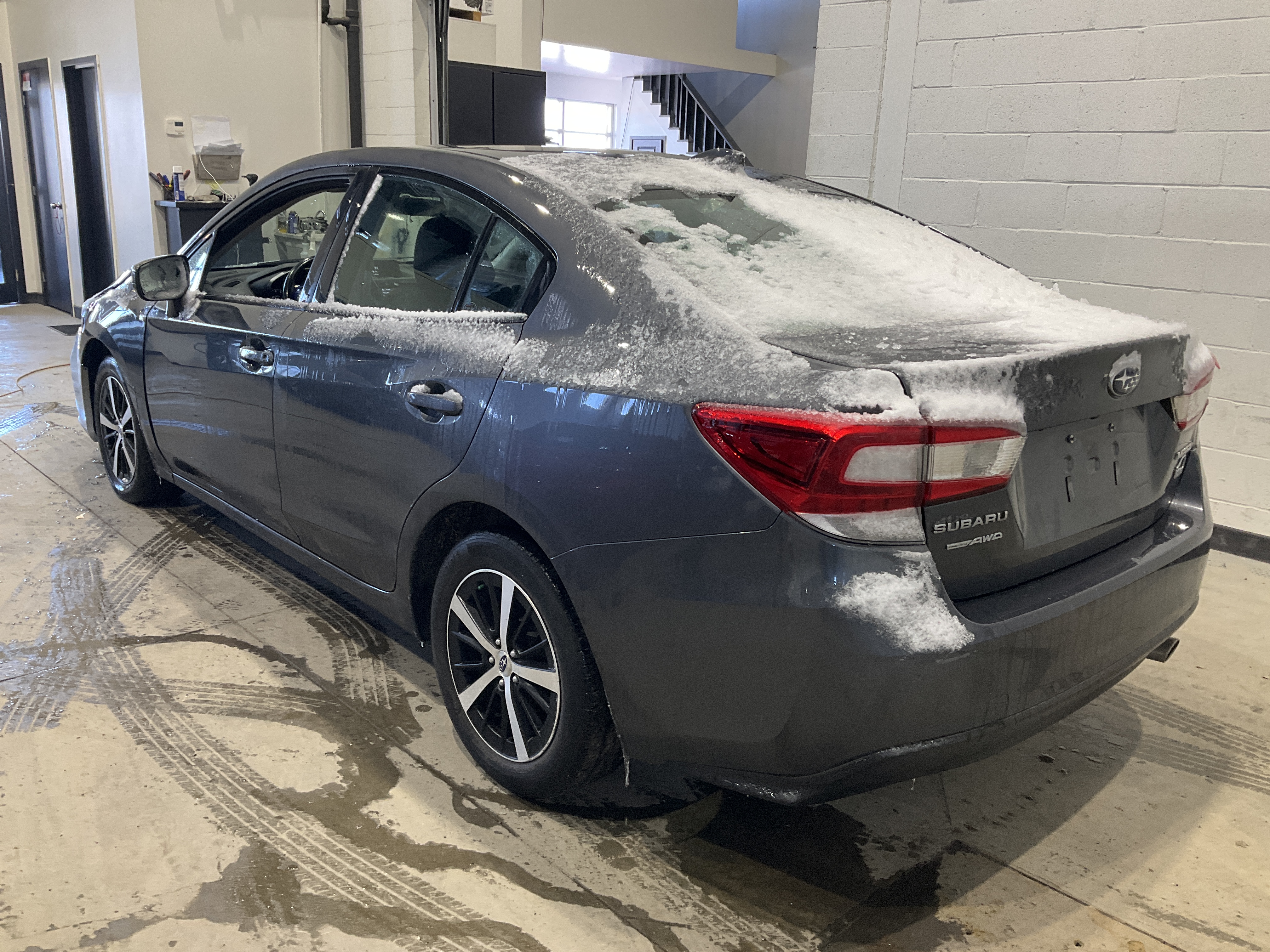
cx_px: 635
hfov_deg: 61.7
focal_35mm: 29
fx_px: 1064
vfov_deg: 48.2
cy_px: 476
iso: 50
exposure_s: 1/60
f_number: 1.8
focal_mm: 3
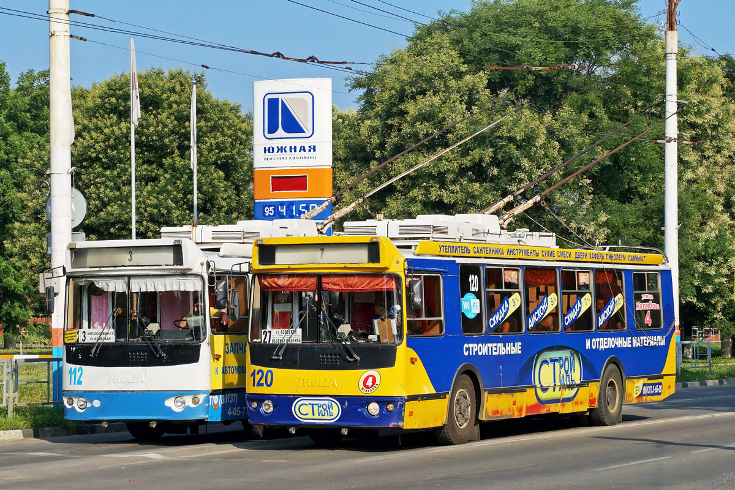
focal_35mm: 90
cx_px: 368
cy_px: 245
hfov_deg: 22.6
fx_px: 1837
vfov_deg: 15.2
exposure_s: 1/1250
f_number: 9
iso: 400
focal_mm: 60
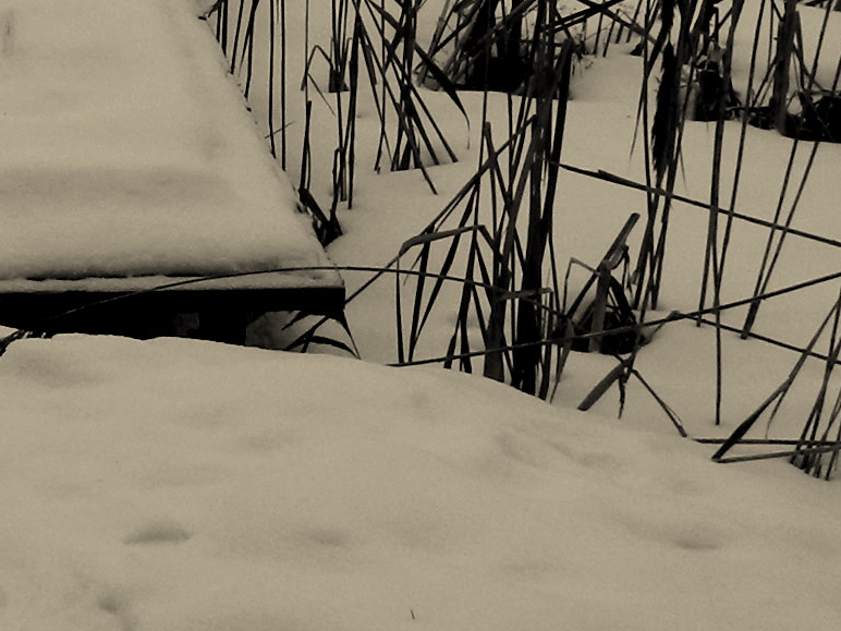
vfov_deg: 9.7
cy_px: -360
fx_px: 3596
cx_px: -216
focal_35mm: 148
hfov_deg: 12.9
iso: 80
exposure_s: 1/640
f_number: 3.3
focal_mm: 6.2
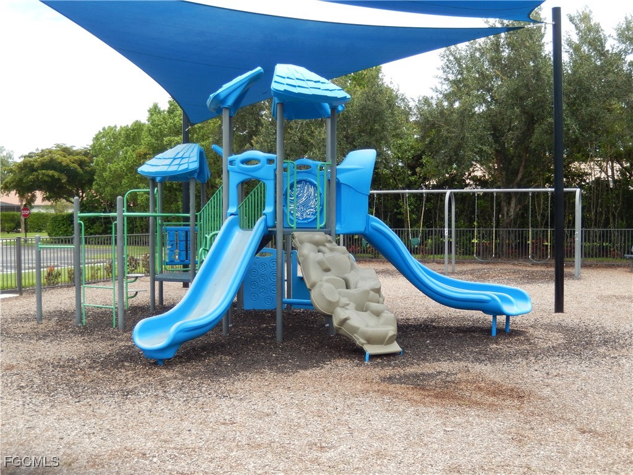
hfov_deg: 45.8
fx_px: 750
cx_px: 316
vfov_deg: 35.1
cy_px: 238
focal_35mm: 41
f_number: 4.2
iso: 125
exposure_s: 1/400
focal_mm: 7.3
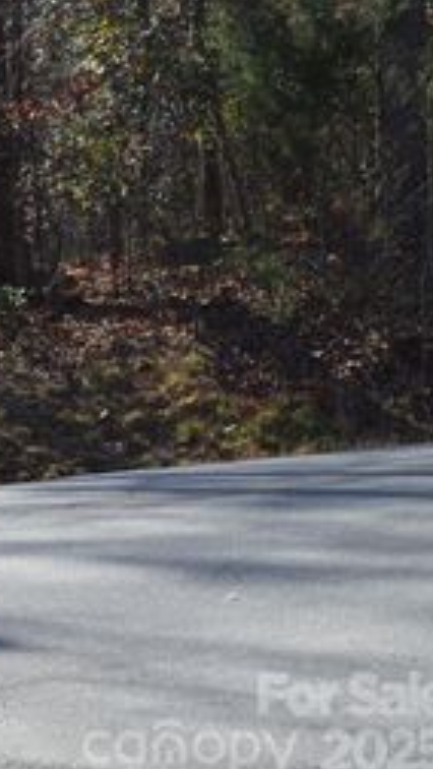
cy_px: 305
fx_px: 3486
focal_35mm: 171
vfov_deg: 12.6
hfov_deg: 7.0
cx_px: -259
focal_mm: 55
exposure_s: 1/160
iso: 100
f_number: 6.3
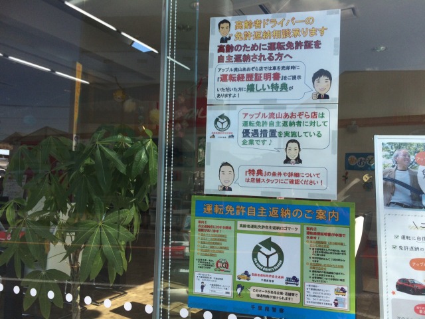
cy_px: 160
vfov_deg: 48.2
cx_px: 212
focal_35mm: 29
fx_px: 356
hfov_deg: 61.7
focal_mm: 4.15
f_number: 2.2
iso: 32
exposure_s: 1/1786
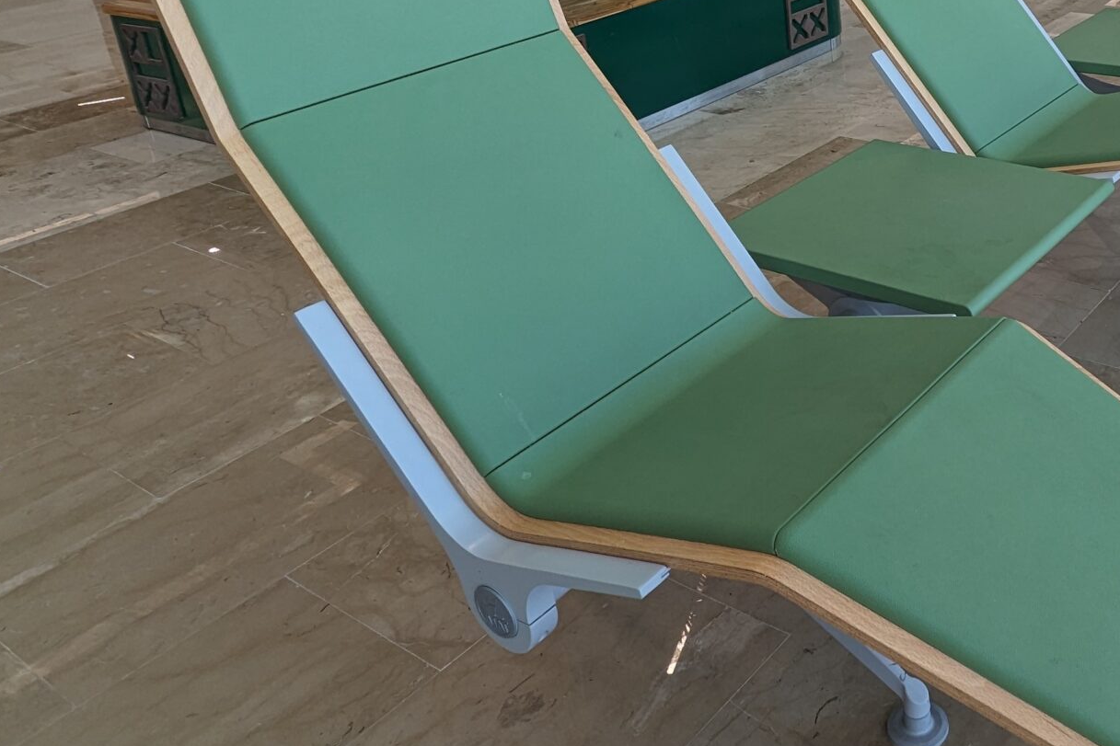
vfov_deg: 36.7
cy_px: 167
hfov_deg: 50.6
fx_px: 1089
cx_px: 921
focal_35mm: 35
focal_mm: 2.35
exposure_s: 1/120
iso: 62
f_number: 2.2
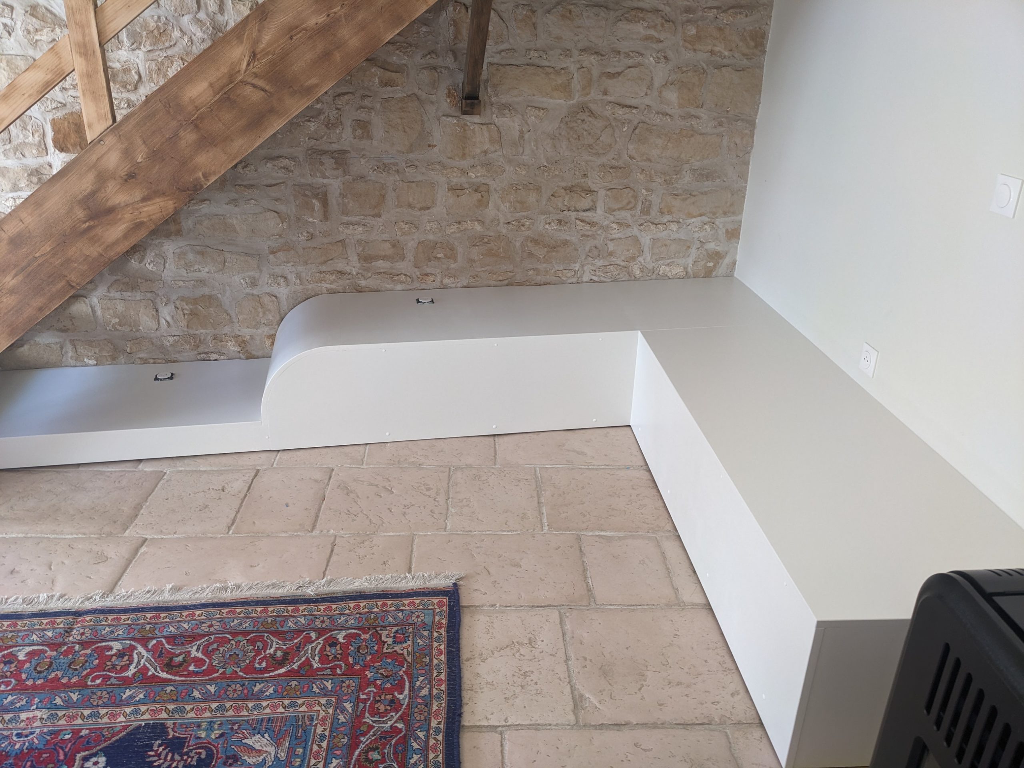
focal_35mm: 27
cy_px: 384
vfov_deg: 51.4
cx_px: 512
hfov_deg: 65.3
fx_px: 799
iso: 64
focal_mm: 4.38
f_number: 1.73
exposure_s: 1/25
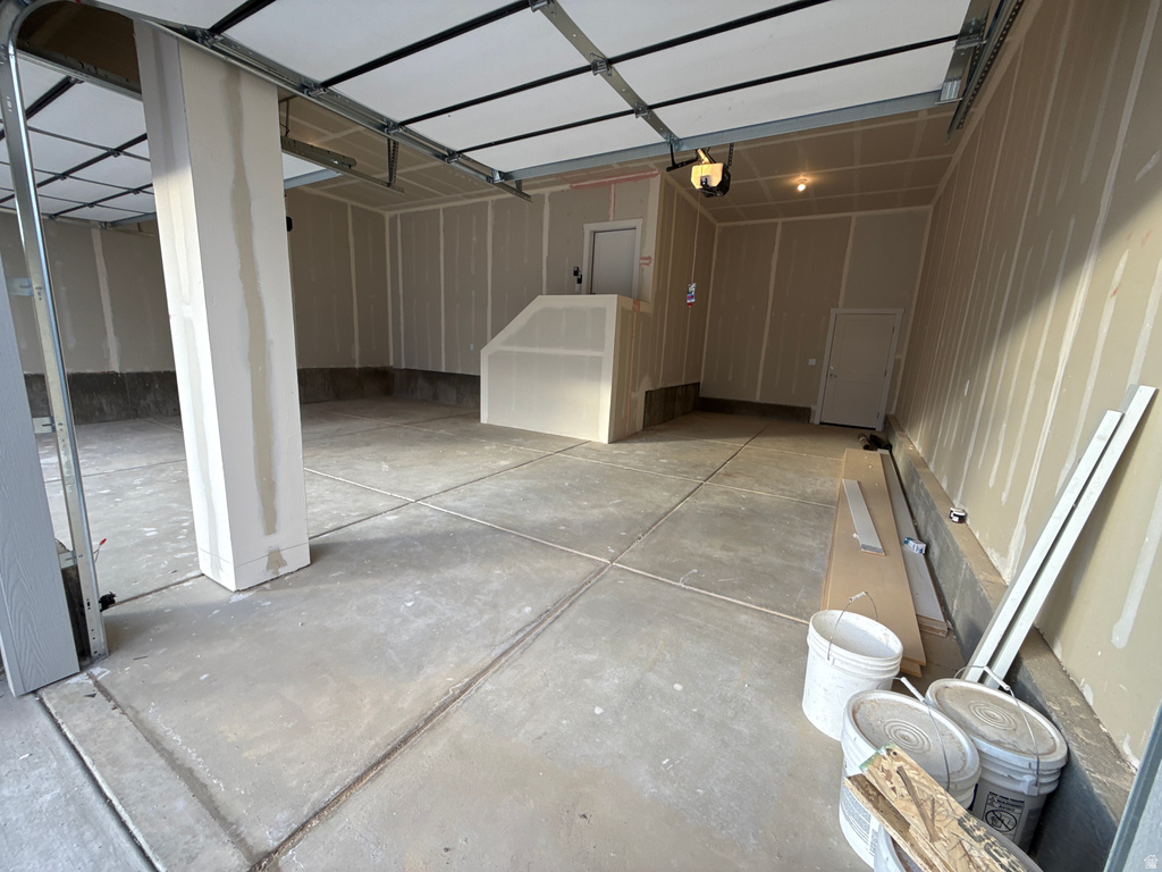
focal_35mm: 14
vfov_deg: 85.7
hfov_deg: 102.1
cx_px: 581
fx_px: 470
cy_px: 436
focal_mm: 2.22
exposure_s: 1/113
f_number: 2.2
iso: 40
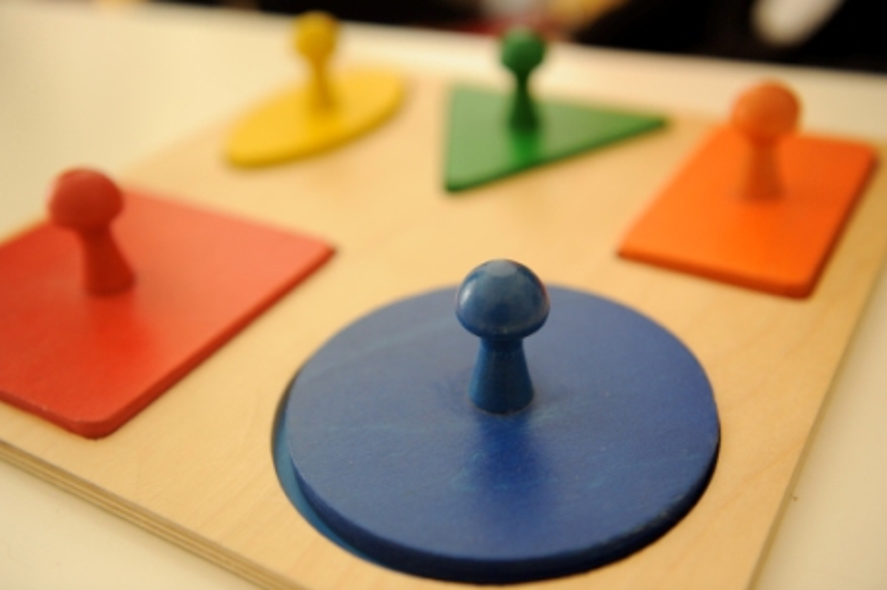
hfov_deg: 48.5
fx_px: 985
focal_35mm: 40
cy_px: 295
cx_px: 444
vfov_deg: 33.4
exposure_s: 1/125
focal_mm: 40
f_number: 2.8
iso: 800
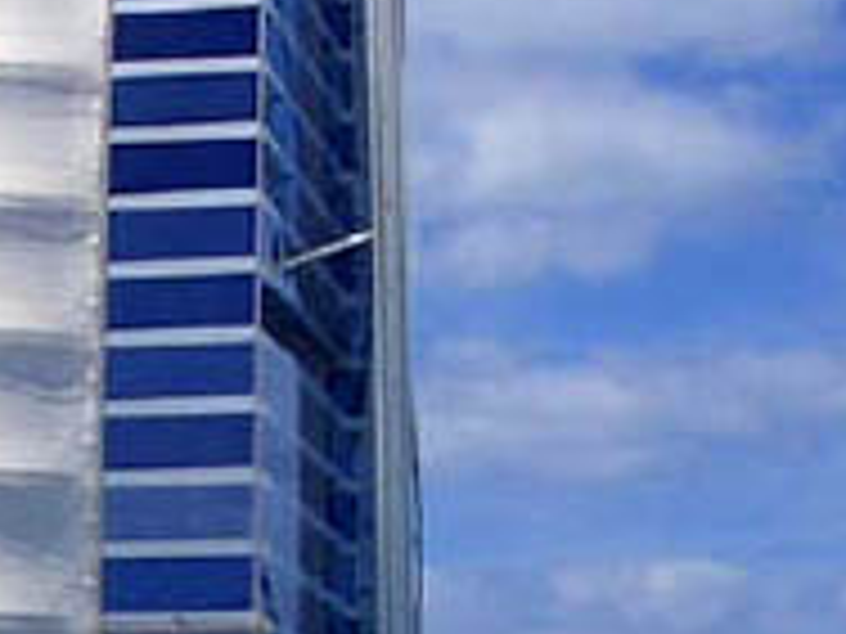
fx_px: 4668
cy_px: 683
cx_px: -549
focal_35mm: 191
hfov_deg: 9.9
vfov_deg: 7.7
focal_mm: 5.8
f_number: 4.3
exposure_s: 1/1250
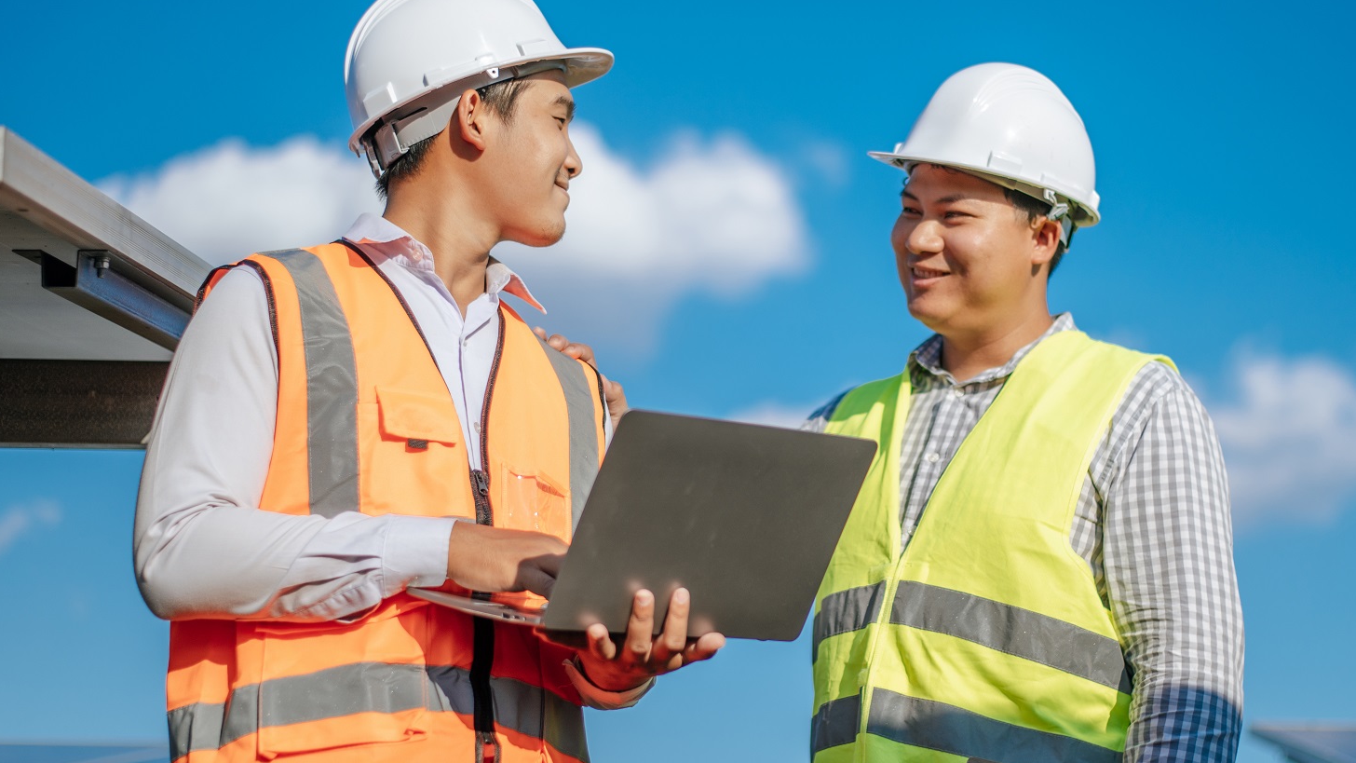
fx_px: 2481
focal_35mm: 69
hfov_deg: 30.5
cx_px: 823
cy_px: 382
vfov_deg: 17.5
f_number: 1.8
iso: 100
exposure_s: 1/5000
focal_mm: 50
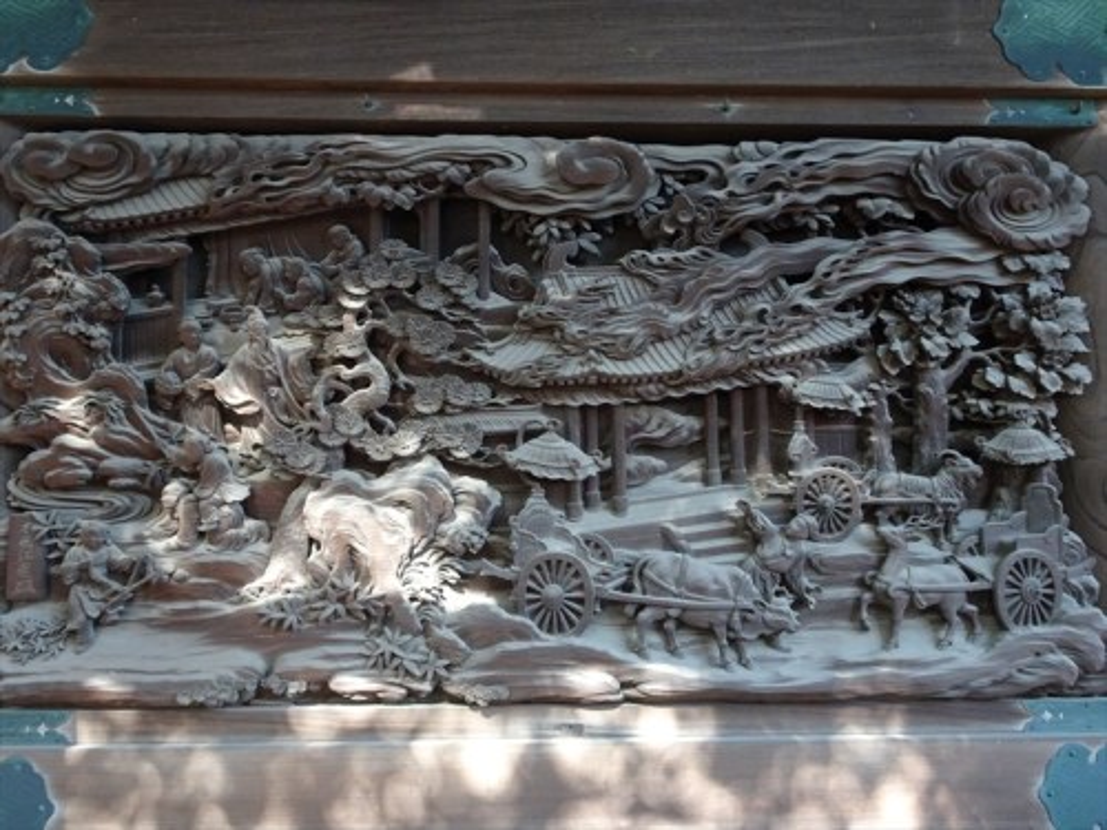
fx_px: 1055
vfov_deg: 42.9
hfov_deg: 55.4
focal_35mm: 33
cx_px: 554
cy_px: 415
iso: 320
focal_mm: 5.61
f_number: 4
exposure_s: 1/40
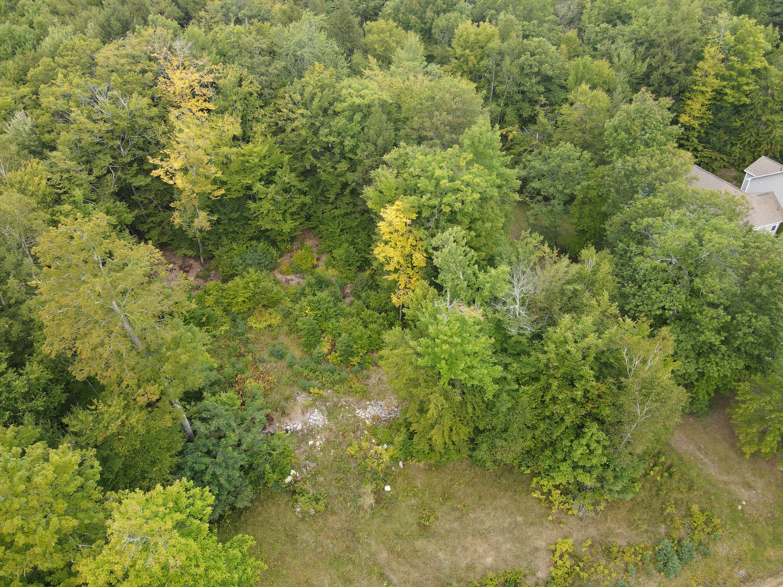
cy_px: 294
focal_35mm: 24
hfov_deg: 71.6
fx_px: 543
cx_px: 392
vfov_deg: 56.8
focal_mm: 4.5
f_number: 2.8
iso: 100
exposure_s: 1/80
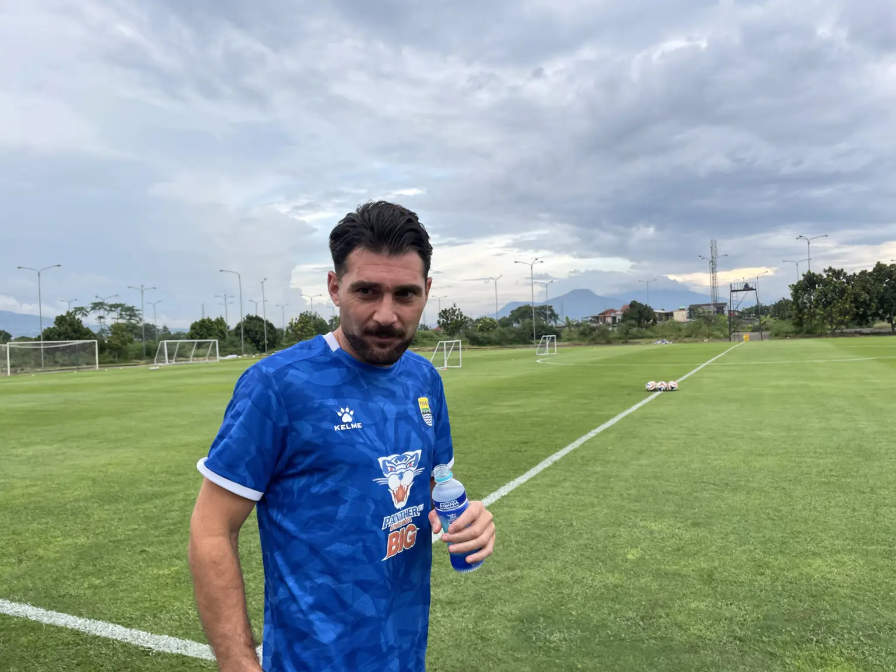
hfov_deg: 67.3
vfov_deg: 53.1
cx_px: 448
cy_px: 336
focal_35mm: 26
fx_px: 673
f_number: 1.6
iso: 32
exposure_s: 1/633
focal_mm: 4.2
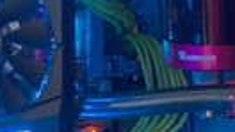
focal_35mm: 238
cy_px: -80
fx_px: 1482
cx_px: -36
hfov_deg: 9.0
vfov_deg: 5.0
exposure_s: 2
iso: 800
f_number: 16
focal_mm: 50
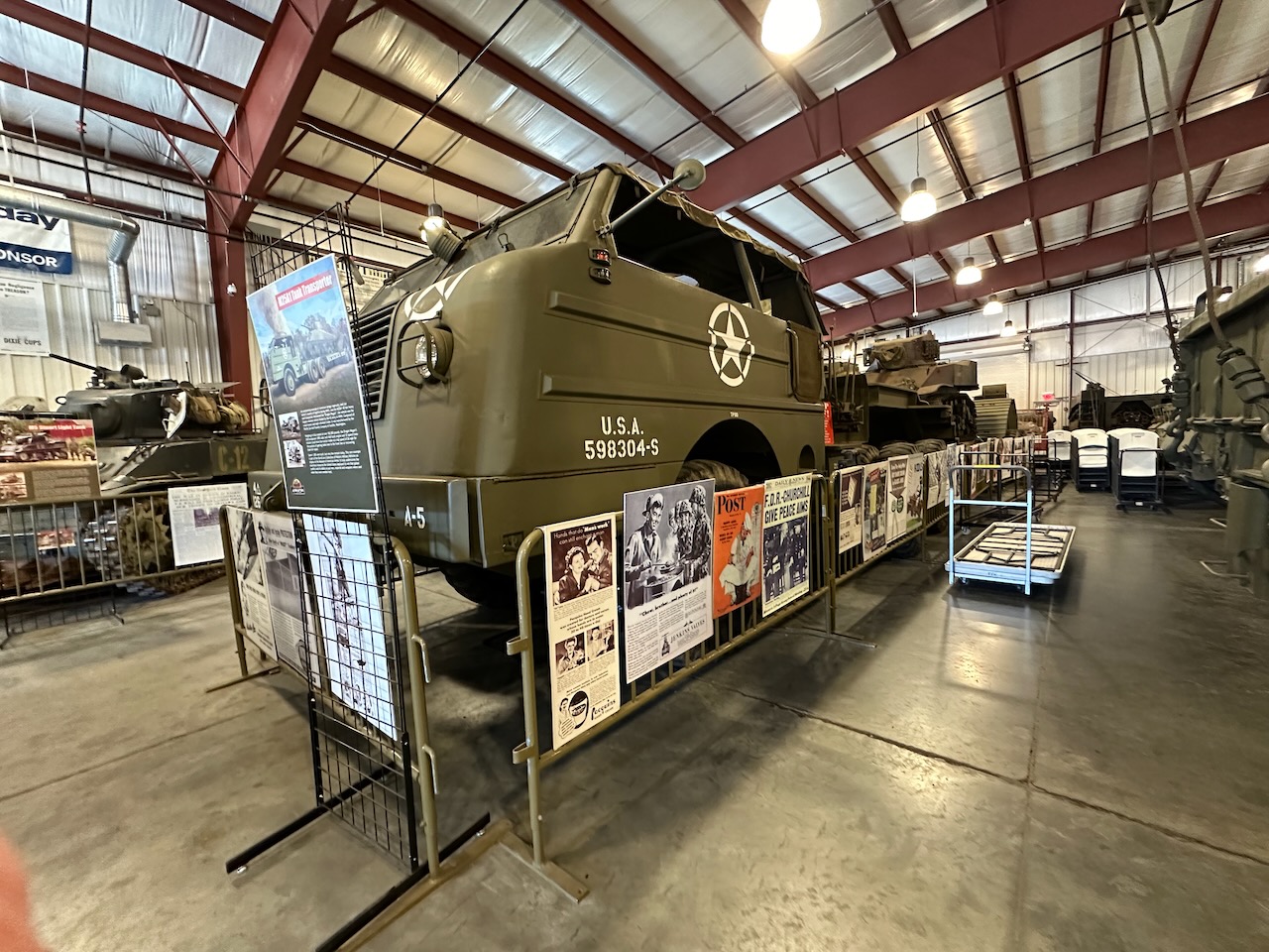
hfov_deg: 102.1
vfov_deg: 85.7
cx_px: 634
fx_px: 513
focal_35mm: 14
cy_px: 476
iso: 800
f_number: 2.2
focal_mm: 2.22
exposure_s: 1/60
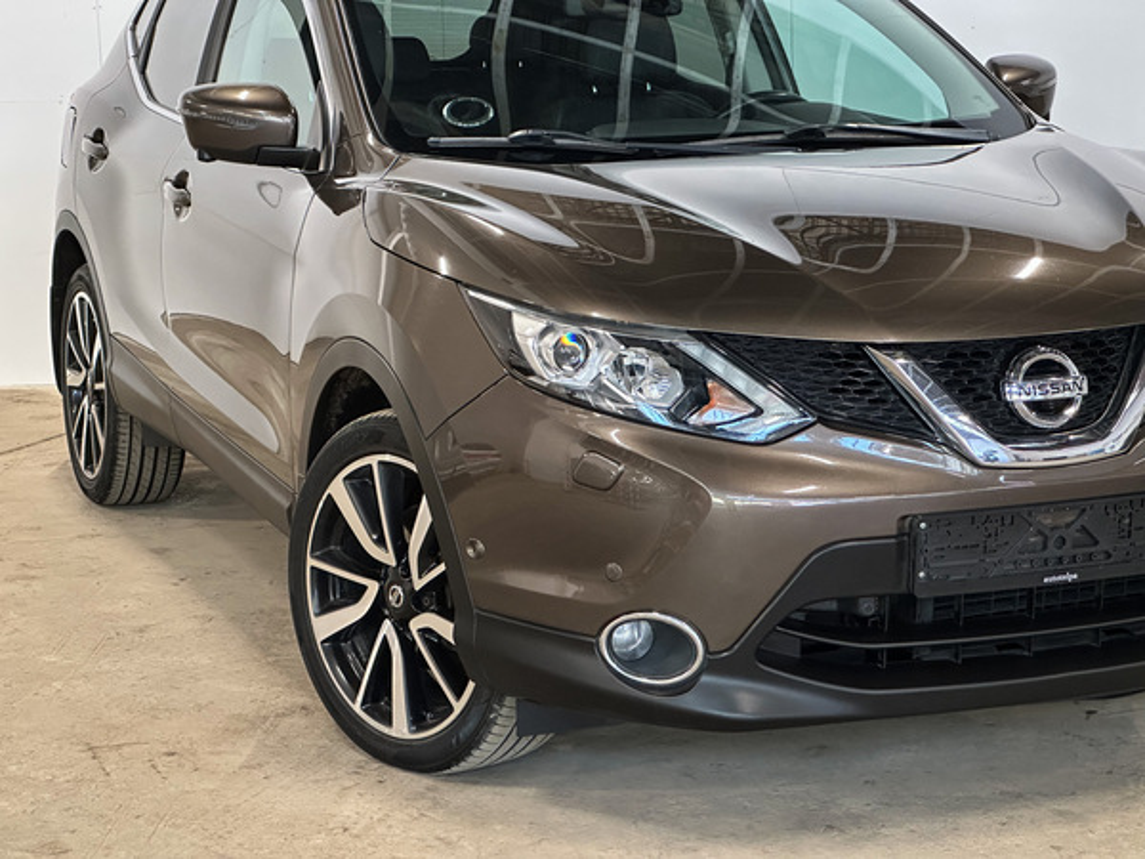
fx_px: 2547
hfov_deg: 25.3
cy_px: 430
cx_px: 572
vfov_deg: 19.1
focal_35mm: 77
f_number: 2.8
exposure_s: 1/50
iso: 640
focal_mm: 9
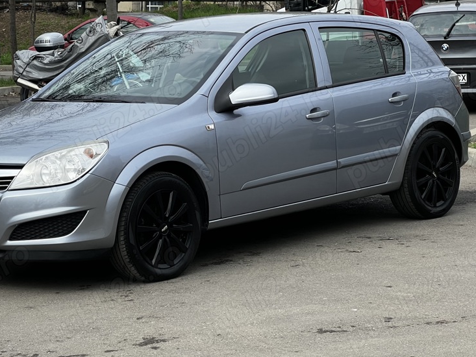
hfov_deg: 18.7
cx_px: 187
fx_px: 1444
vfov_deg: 14.1
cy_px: 143
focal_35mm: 105
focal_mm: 9
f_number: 2.8
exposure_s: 1/382
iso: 32
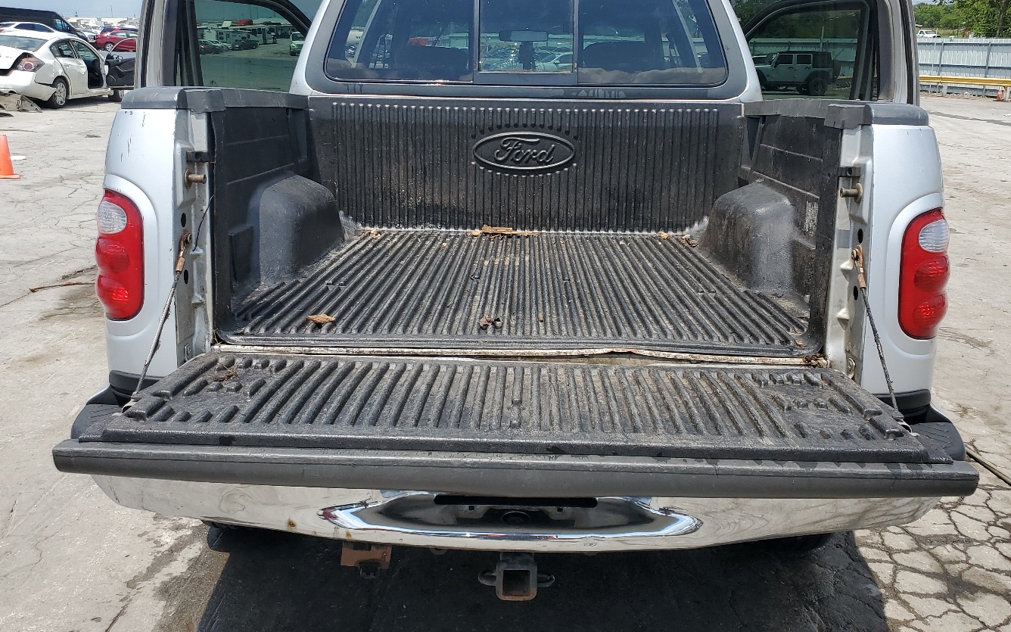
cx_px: 515
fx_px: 909
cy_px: 251
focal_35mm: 33
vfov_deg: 38.2
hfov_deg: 58.1
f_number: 1.5
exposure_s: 1/2500
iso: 50
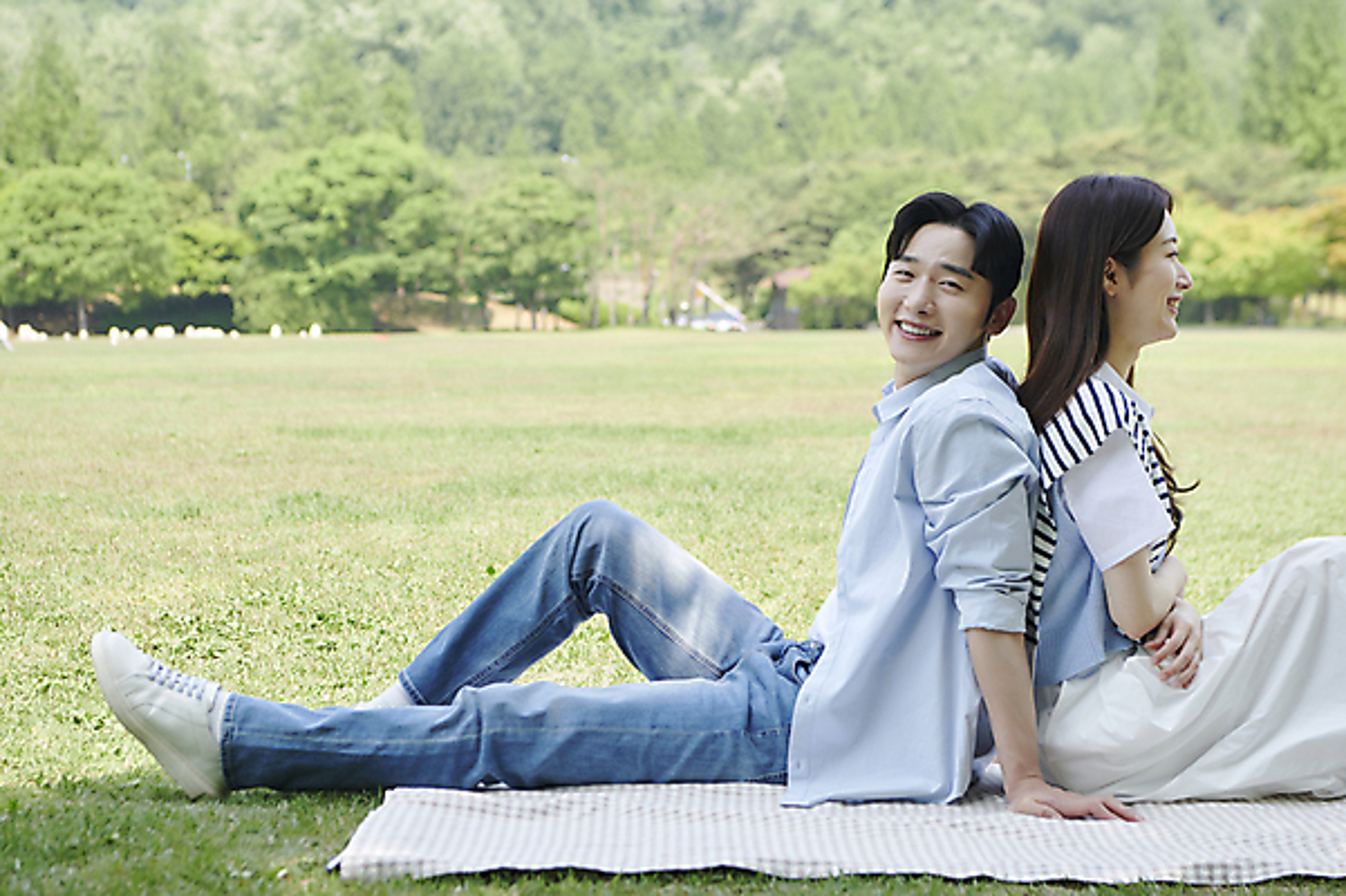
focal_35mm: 84
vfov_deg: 16.2
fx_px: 3139
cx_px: 673
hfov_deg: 24.2
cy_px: 448
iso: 160
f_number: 5
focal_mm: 70
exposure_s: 1/250
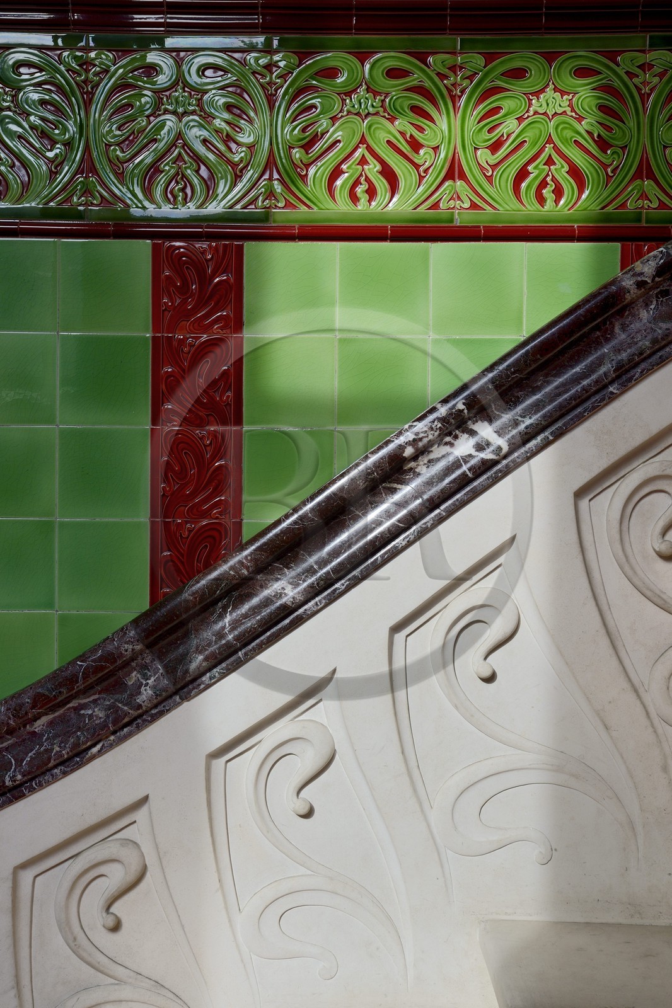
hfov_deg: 30.5
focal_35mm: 44
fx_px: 1232
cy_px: 504
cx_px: 336
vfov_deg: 44.5
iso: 200
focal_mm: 44
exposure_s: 1/125
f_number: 10
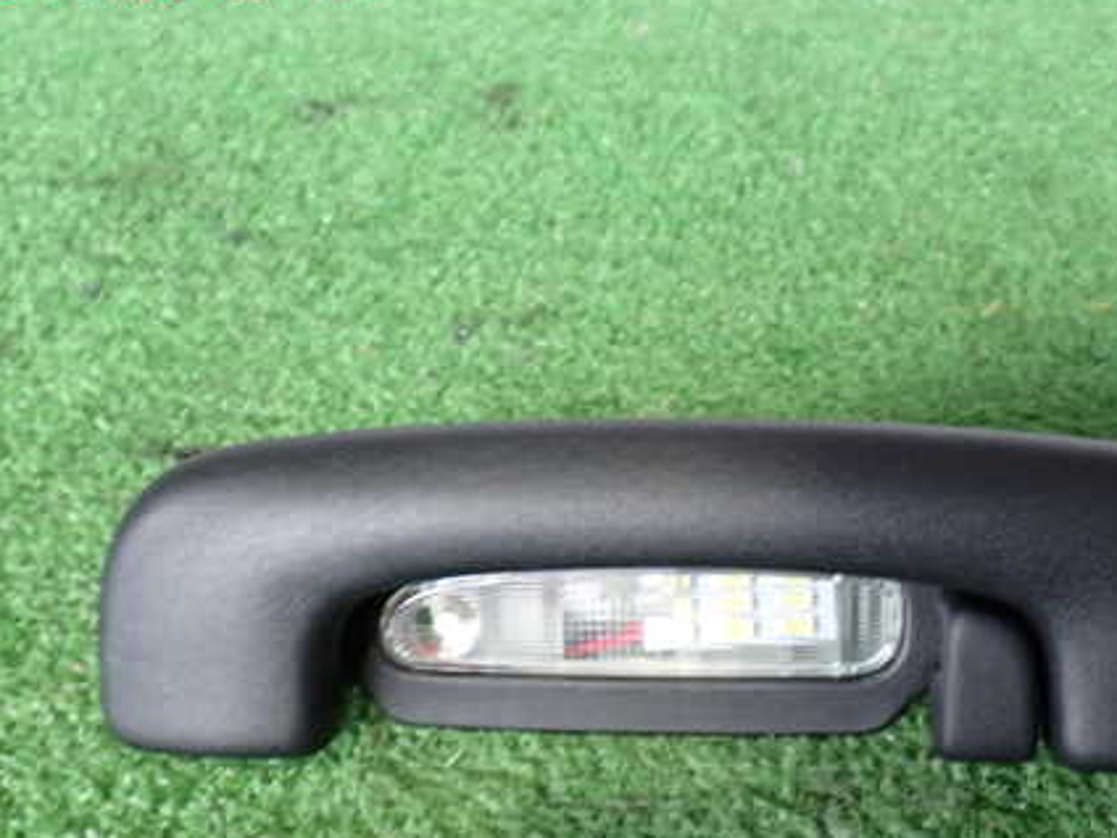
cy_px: 538
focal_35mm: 51
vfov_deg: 28.4
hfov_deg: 37.3
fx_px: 1646
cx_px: 680
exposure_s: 1/40
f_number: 2.5
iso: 400
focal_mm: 6.37
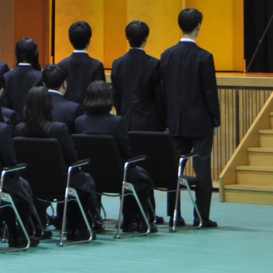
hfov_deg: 6.9
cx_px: -71
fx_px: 2243
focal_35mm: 251
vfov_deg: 6.8
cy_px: -224
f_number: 4.2
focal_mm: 35
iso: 400
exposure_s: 1/80
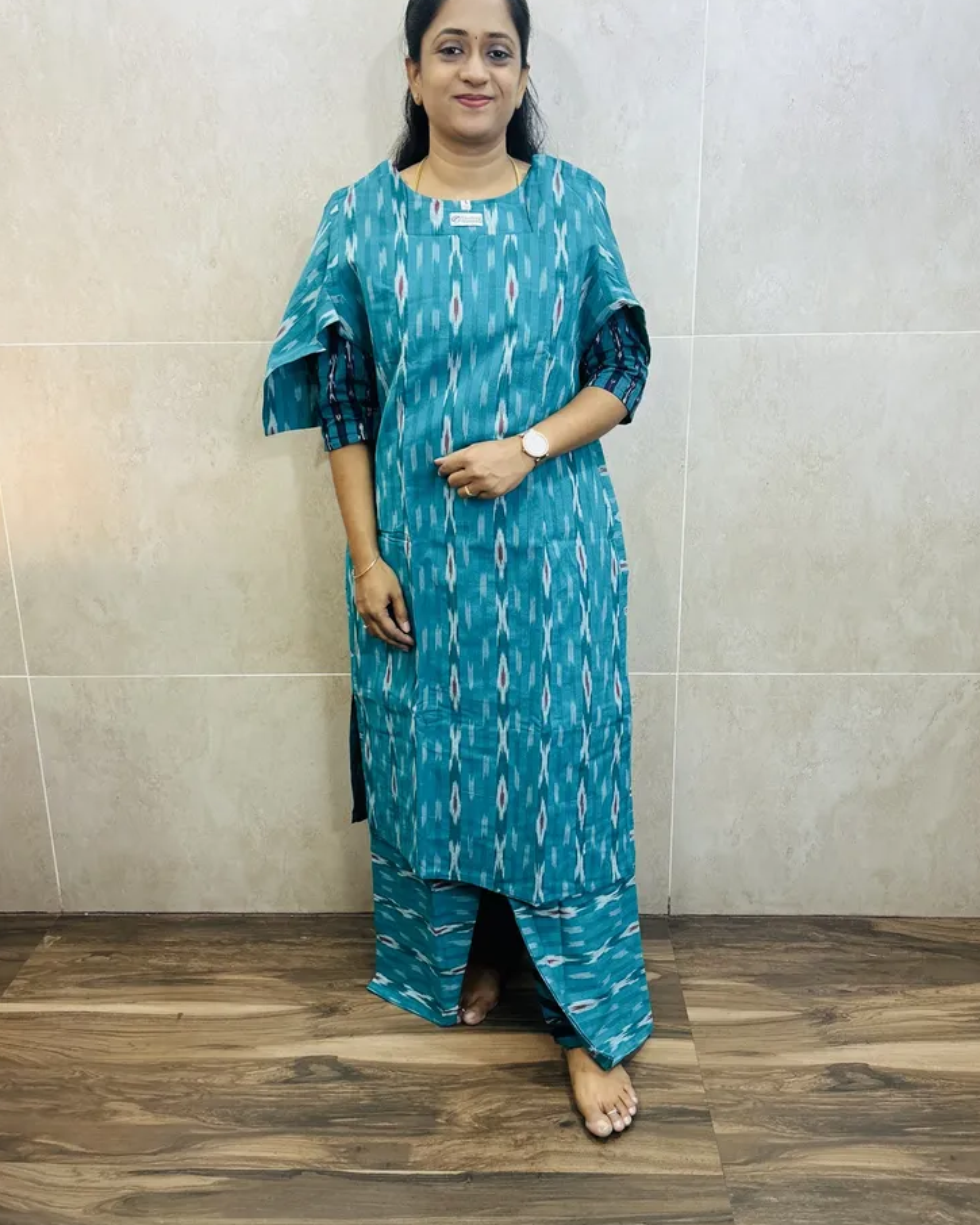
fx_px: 1015
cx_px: 483
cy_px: 564
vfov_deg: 62.1
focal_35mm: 28
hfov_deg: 51.5
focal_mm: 5.7
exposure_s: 1/100
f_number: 1.5
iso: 100
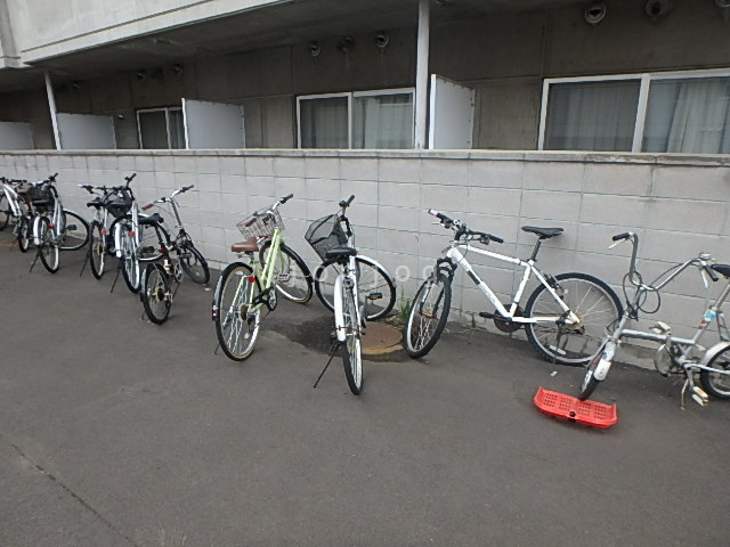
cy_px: 274
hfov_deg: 79.0
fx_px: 443
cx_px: 365
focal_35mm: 21
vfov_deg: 63.4
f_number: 3.5
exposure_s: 1/60
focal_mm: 3.7
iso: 200
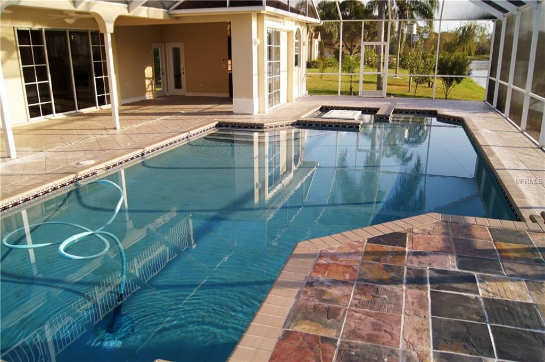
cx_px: 272
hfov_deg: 49.6
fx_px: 590
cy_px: 181
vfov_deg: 34.1
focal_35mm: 39
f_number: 10
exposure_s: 1/160
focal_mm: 26
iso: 100
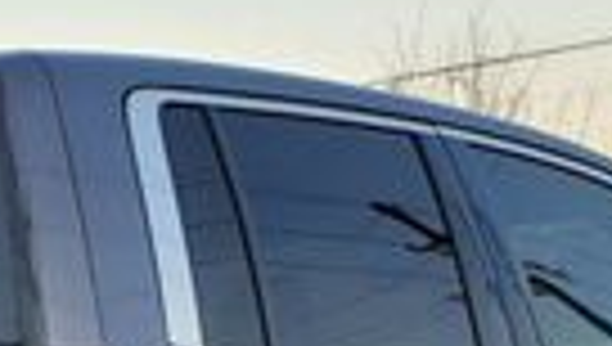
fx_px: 2162
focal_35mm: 133
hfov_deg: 15.5
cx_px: -148
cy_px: 728
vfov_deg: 8.6
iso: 50
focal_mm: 4.3
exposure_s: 1/120
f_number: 2.4
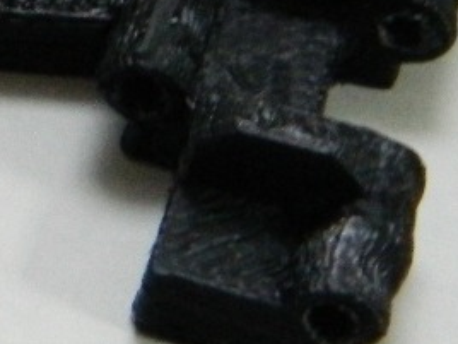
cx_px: -424
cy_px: -94
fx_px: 2911
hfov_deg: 8.6
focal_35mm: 220
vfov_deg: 6.7
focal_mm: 7.3
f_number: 3.5
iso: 400
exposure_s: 1/30
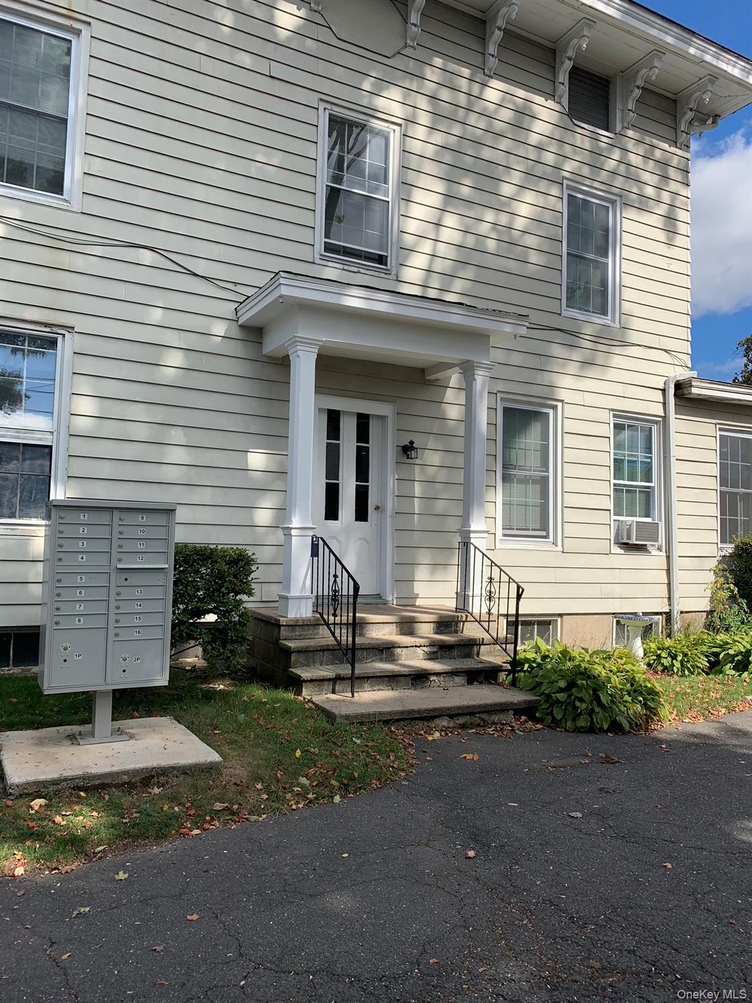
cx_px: 376
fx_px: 753
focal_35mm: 26
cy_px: 502
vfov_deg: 67.3
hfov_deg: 53.1
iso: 25
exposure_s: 1/1845
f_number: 1.8
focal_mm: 4.25
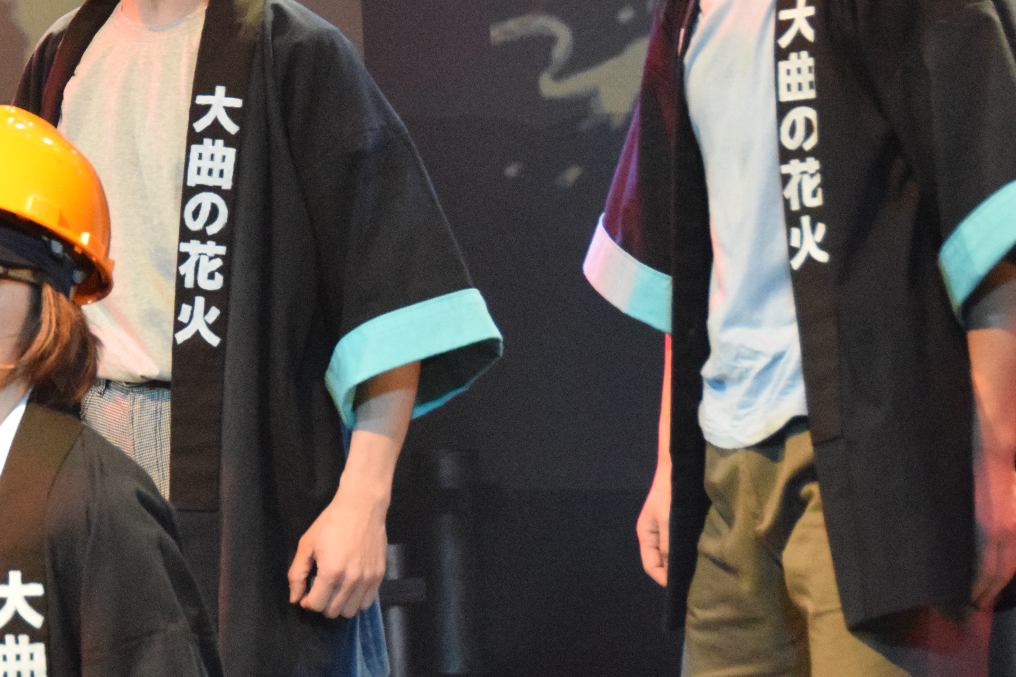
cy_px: 172
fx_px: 5644
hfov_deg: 10.3
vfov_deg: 6.9
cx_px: 208
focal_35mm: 200
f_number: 5
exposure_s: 1/400
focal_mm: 70
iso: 8000
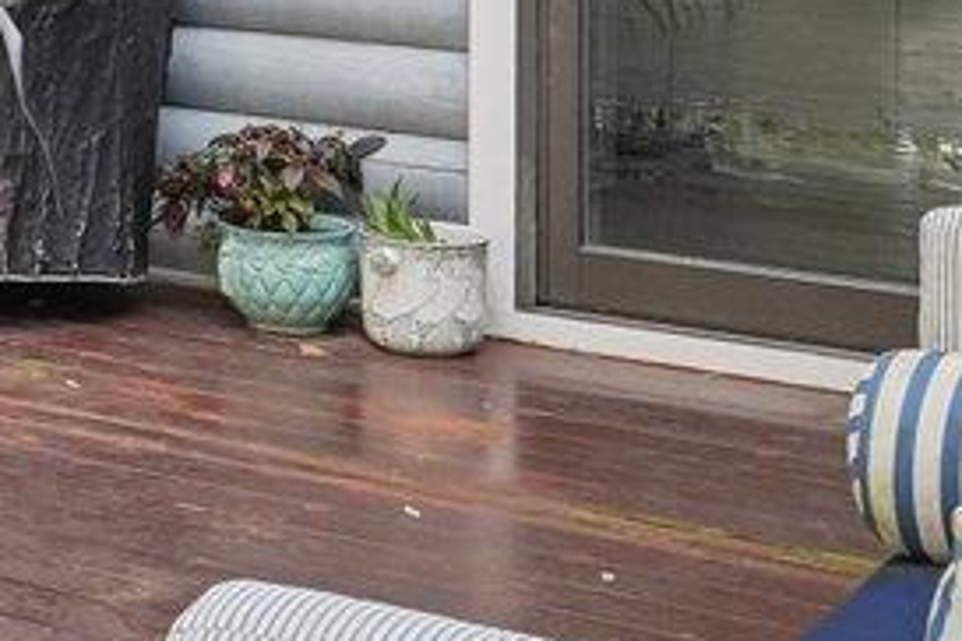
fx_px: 3206
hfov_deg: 14.9
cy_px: -375
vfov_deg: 10.9
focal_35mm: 120
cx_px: -761
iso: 100
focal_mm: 16
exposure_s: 1/50
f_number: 8
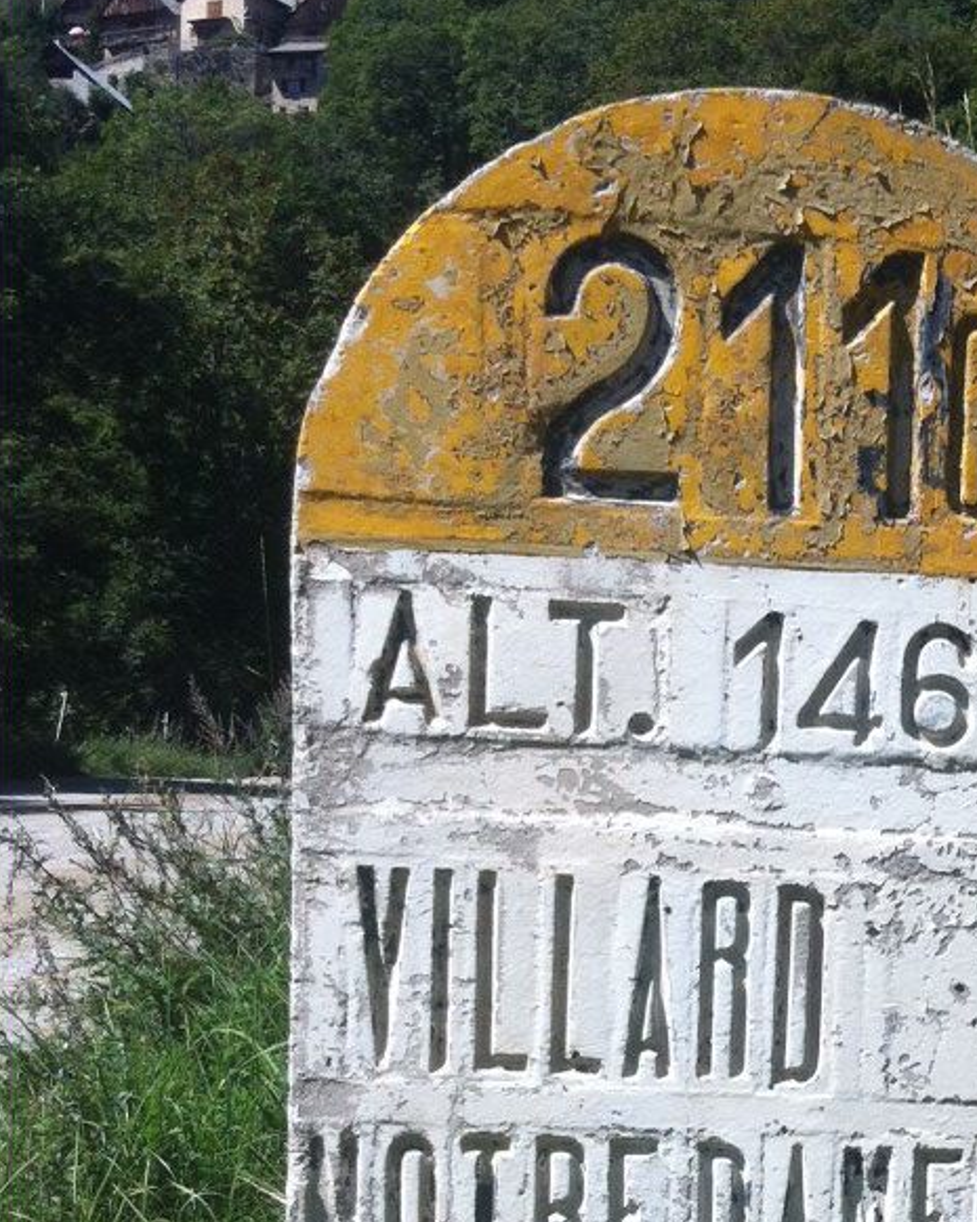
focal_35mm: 76
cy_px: 1144
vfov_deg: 24.2
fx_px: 2749
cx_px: 1013
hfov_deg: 19.5
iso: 80
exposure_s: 1/1316
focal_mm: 3.85
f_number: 2.8
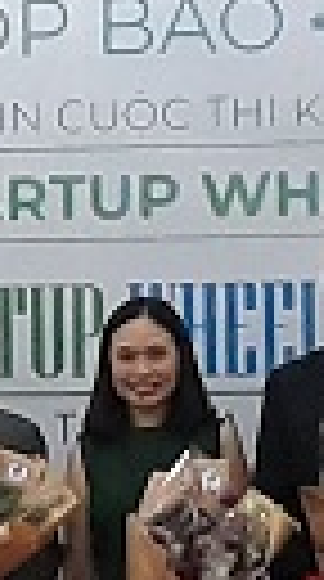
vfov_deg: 13.5
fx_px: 2458
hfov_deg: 7.3
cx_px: -238
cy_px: 339
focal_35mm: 160
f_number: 1.7
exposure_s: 1/50
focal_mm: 3.71
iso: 200
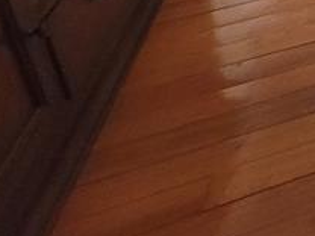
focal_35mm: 64
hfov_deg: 15.3
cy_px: -263
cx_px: 756
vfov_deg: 16.3
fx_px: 582
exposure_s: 1/30
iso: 320
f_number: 2.2
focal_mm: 2.2
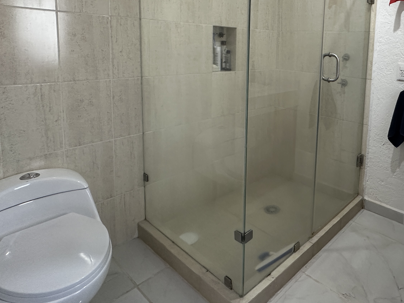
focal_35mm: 25
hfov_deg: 65.3
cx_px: 301
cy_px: 77
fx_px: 292
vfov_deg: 52.6
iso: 250
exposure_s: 1/120
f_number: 2.2
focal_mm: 2.22
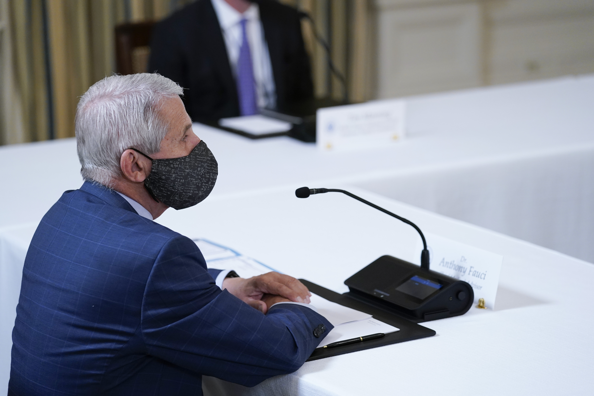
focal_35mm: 117
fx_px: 1930
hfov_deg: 17.5
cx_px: 297
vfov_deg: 11.7
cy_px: 198
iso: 2500
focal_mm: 117
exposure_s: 1/250
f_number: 3.2
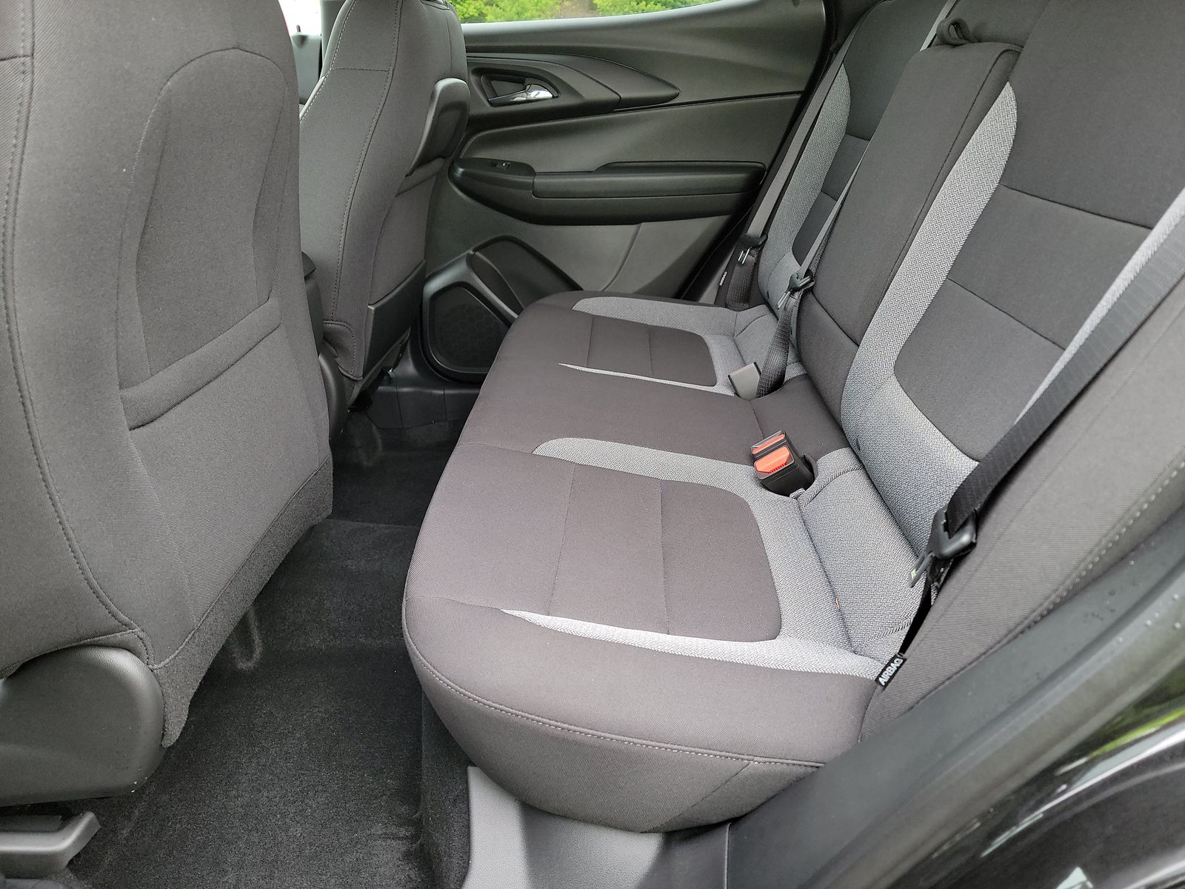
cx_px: 592
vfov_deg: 56.8
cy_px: 444
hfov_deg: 71.6
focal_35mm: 24
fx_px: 822
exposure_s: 1/59
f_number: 1.8
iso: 269
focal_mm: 6.7
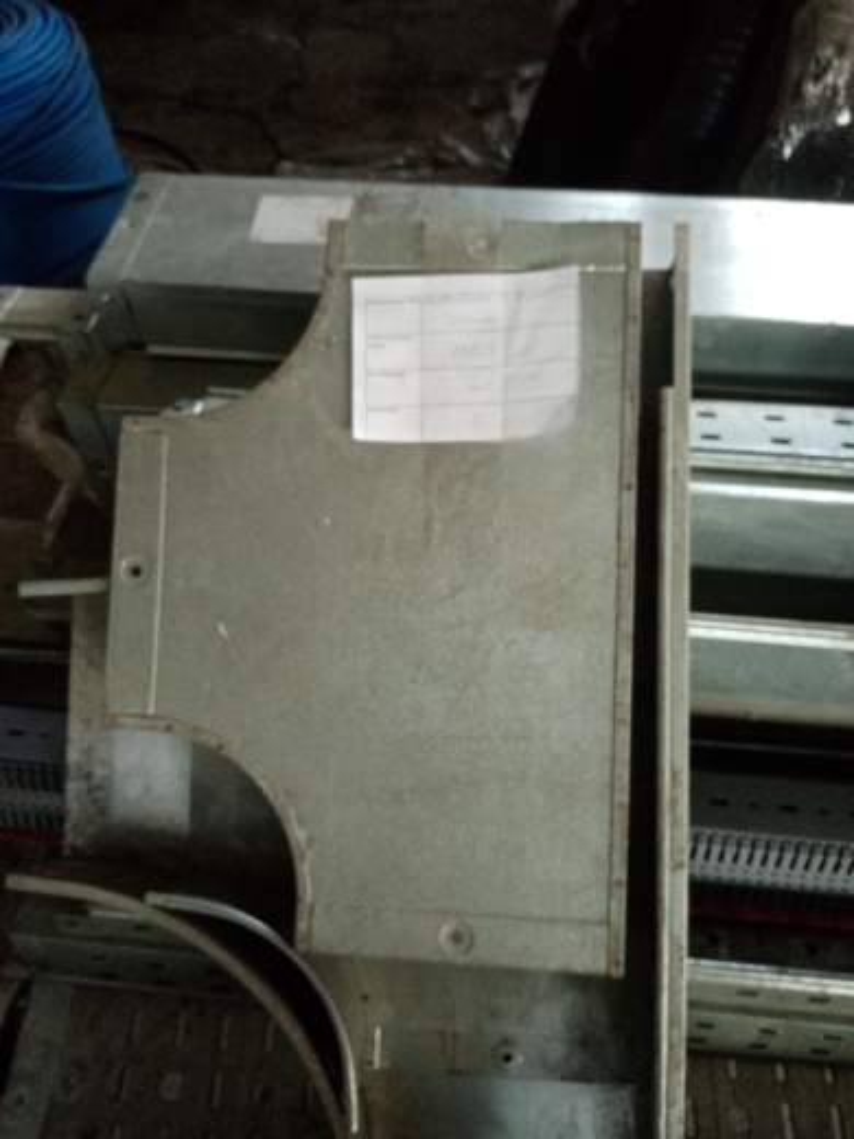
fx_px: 855
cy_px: 570
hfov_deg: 53.1
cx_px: 427
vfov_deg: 67.3
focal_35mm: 26
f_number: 1.8
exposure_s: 1/25
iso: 438
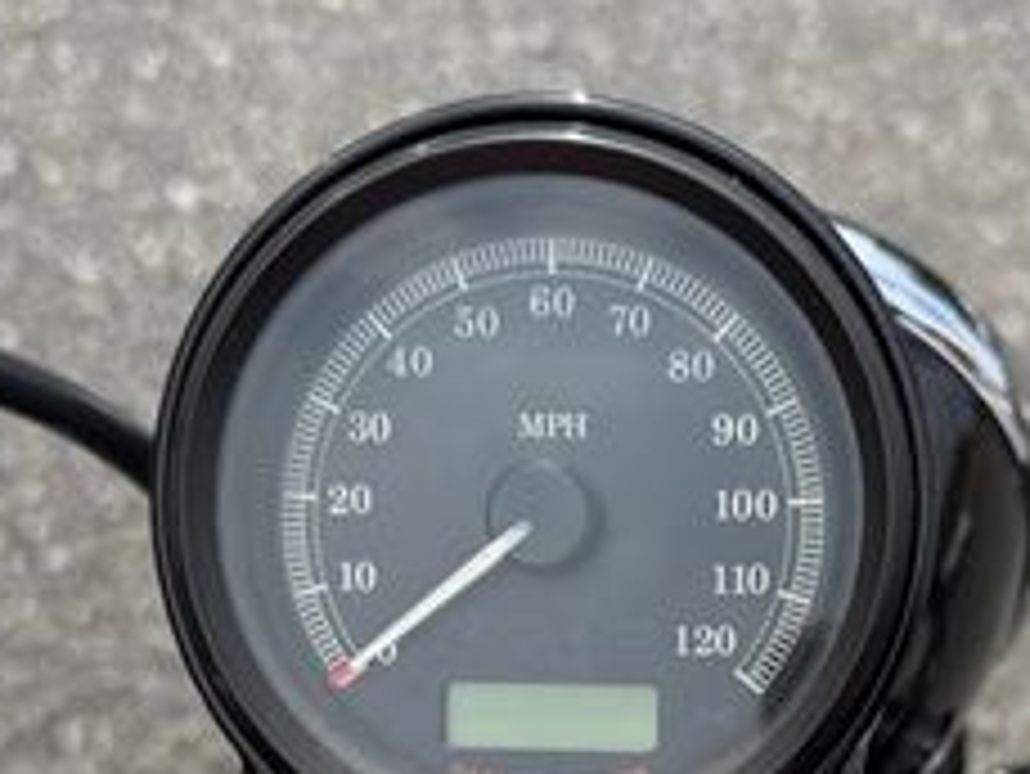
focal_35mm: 67
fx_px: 1995
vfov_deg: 20.9
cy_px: 850
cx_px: 724
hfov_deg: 28.7
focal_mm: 6.76
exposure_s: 1/3584
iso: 80
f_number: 1.78
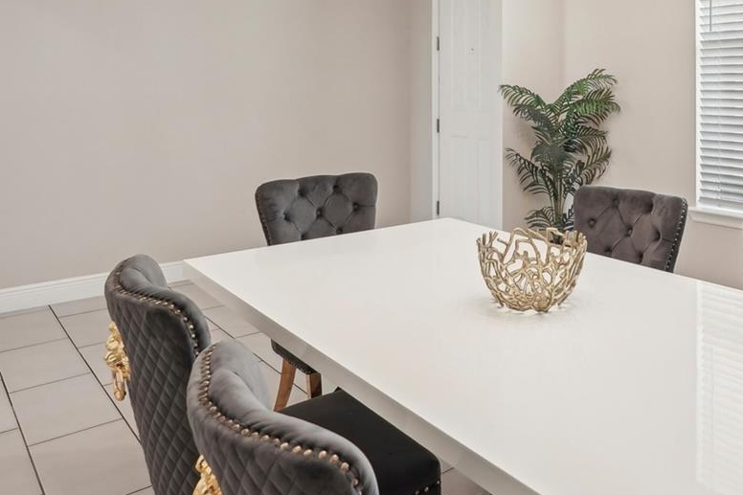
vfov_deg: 38.3
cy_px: 90
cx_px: 581
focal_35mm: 33
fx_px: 681
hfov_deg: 53.9
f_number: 8
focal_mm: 16
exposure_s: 1/40
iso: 400
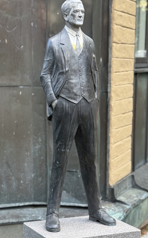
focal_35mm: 93
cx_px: 45
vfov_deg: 22.1
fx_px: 600
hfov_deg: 14.0
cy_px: 175
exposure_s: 1/270
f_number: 1.78
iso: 64
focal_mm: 6.76
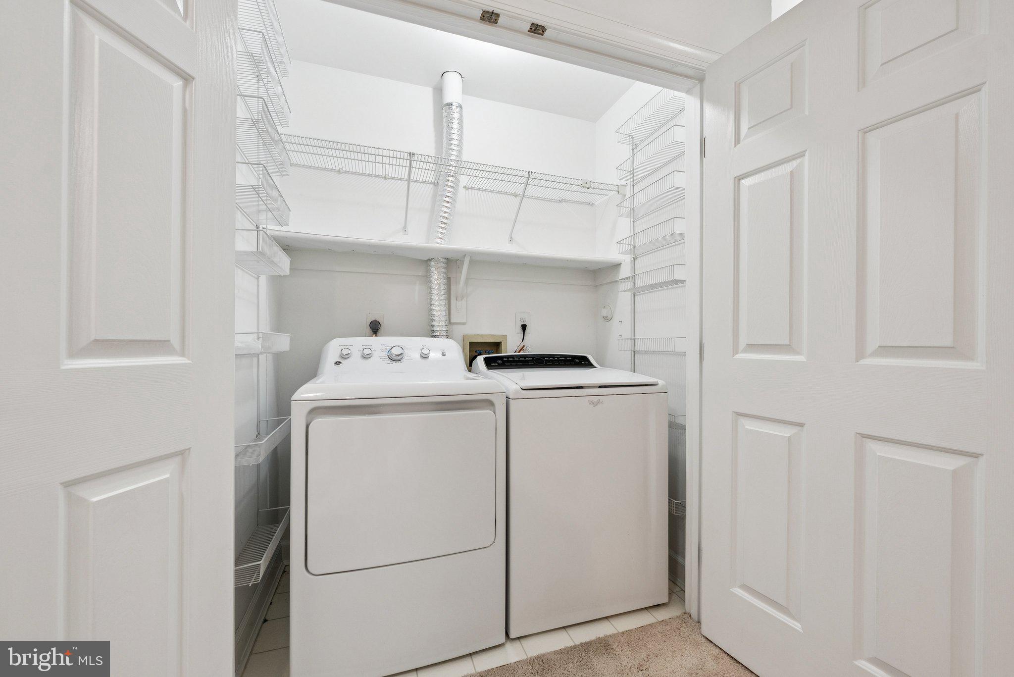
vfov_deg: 81.3
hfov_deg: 104.2
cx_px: 507
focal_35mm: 14
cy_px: 338
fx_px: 394
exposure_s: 1/30
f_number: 7.1
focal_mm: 14
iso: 640
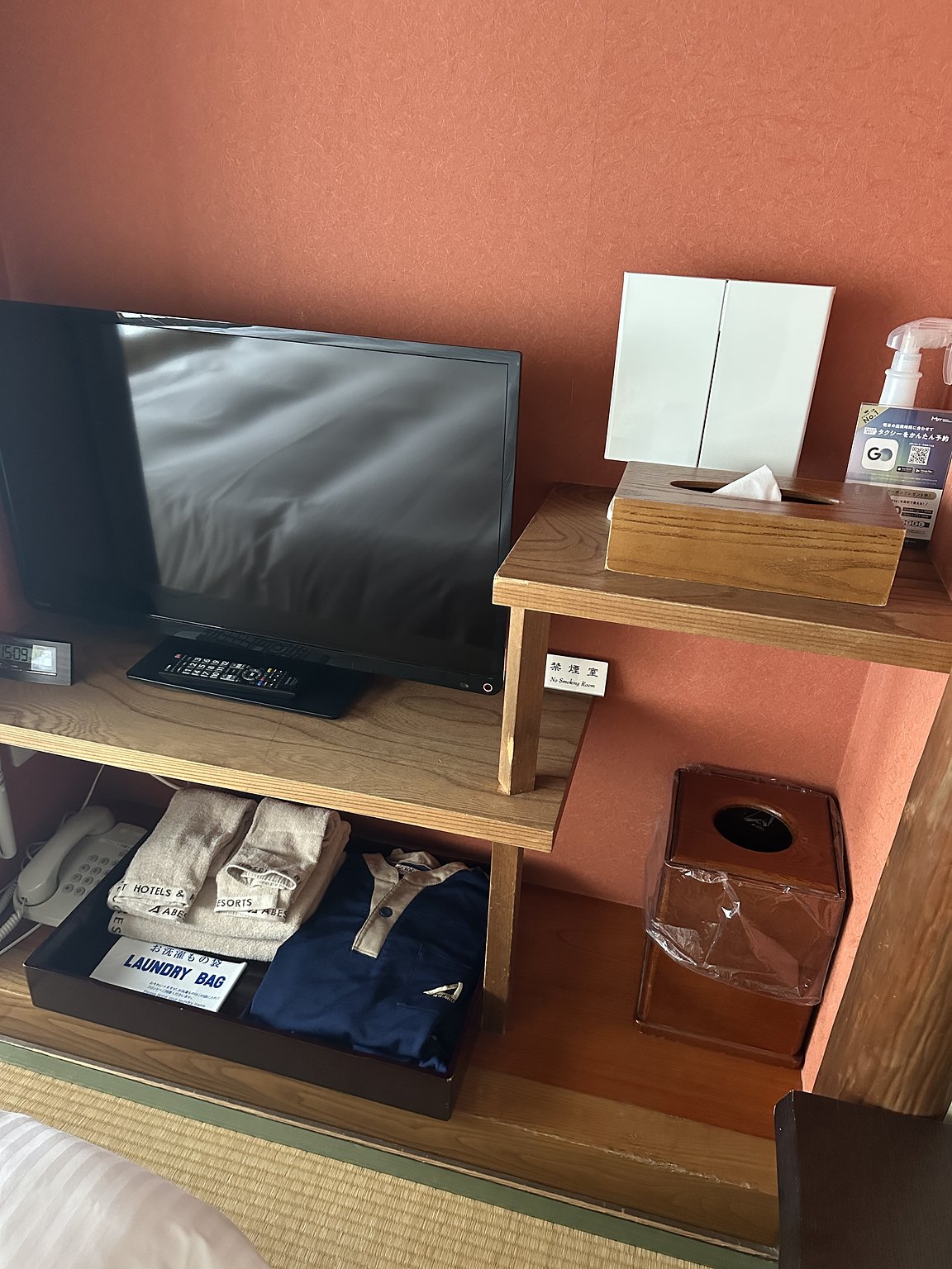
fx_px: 880
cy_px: 634
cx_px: 476
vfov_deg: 71.6
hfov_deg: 56.8
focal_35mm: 24
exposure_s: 1/43
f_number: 1.78
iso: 1000
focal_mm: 6.86
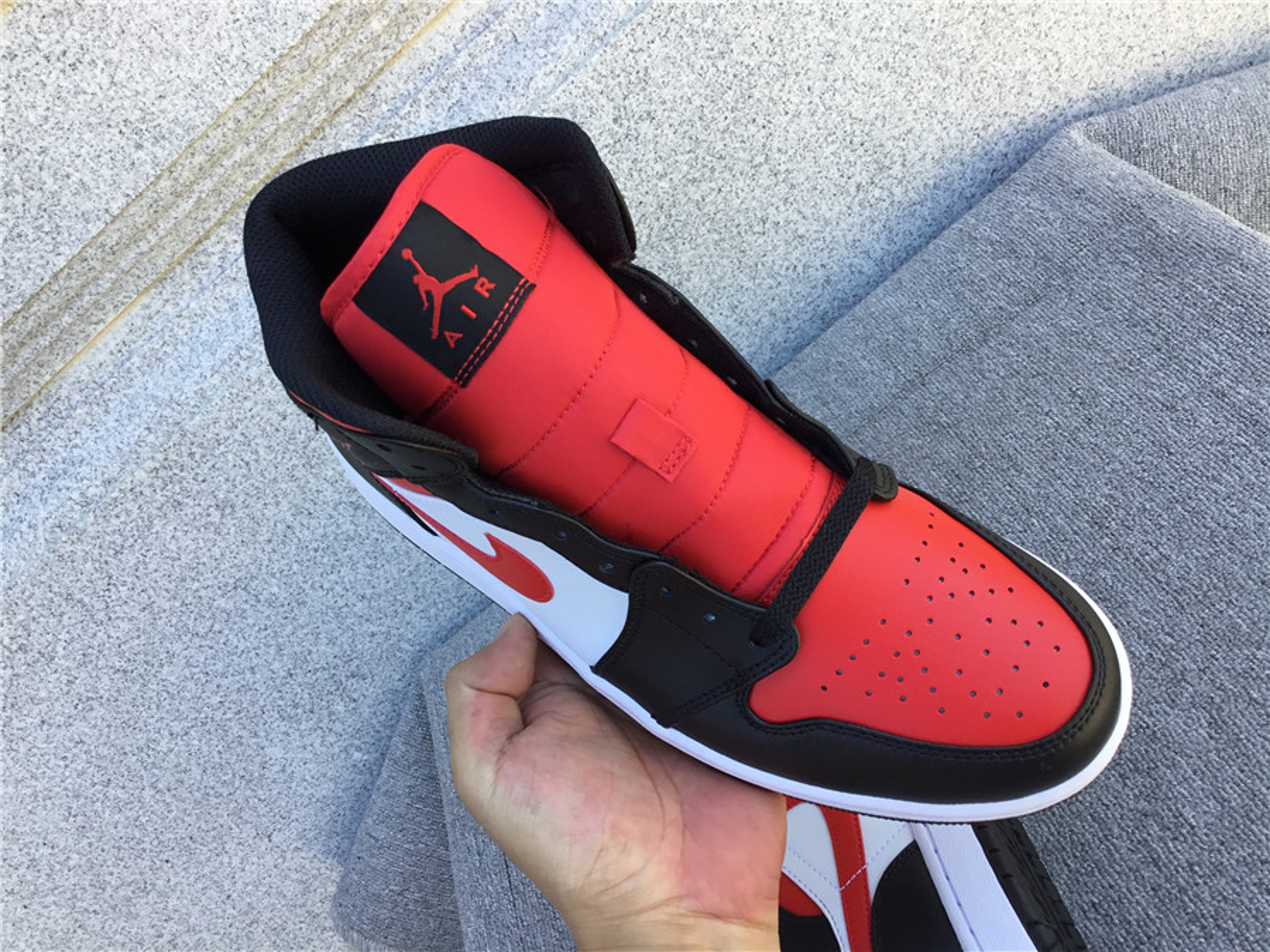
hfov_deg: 58.4
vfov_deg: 45.4
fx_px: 1137
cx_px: 635
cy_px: 476
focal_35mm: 31
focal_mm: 3.3
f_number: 2.4
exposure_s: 1/127
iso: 25
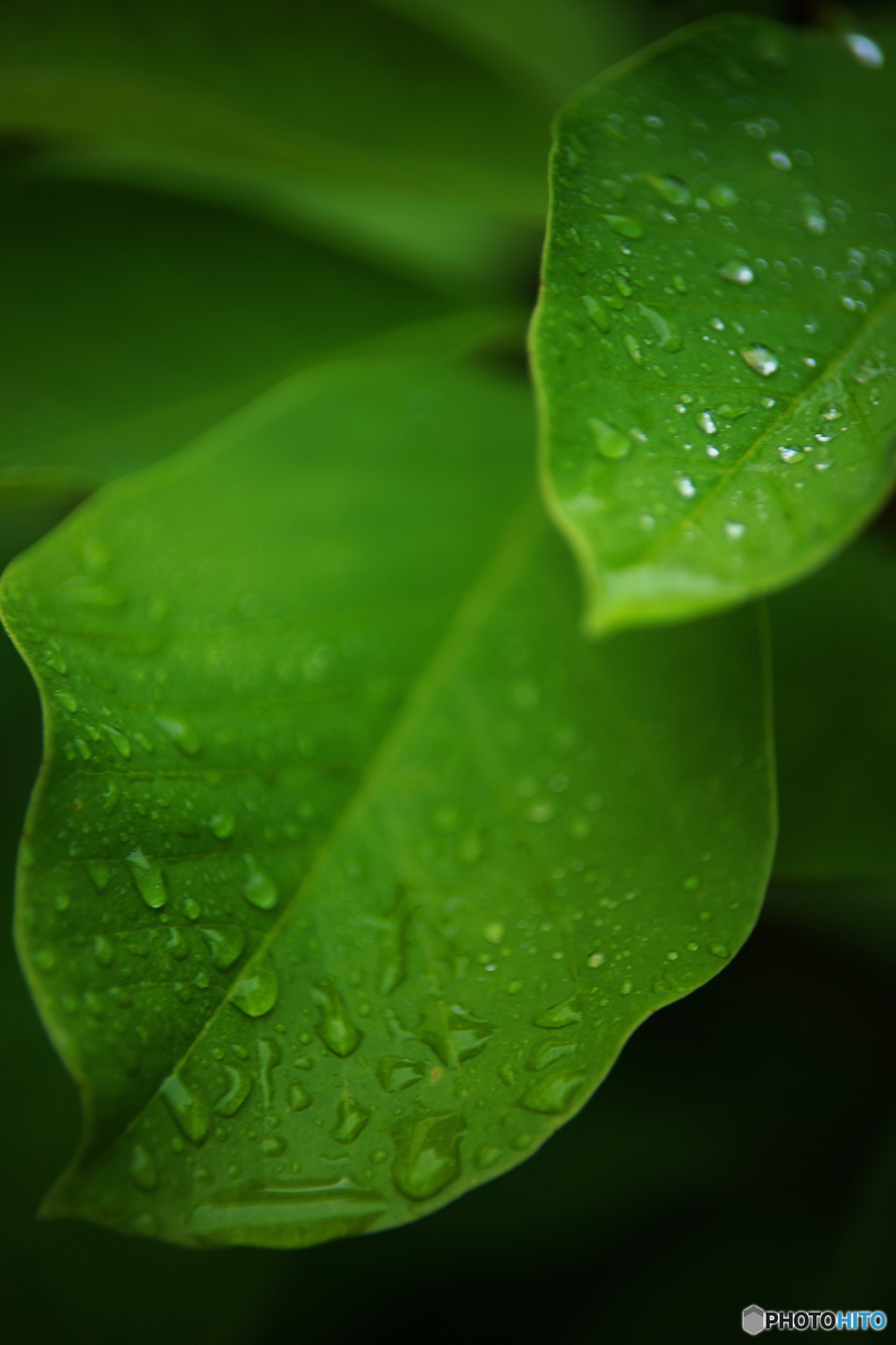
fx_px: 5600
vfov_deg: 13.7
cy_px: 672
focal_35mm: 150
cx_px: 448
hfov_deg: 9.1
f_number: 2.8
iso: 100
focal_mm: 150
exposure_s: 1/13
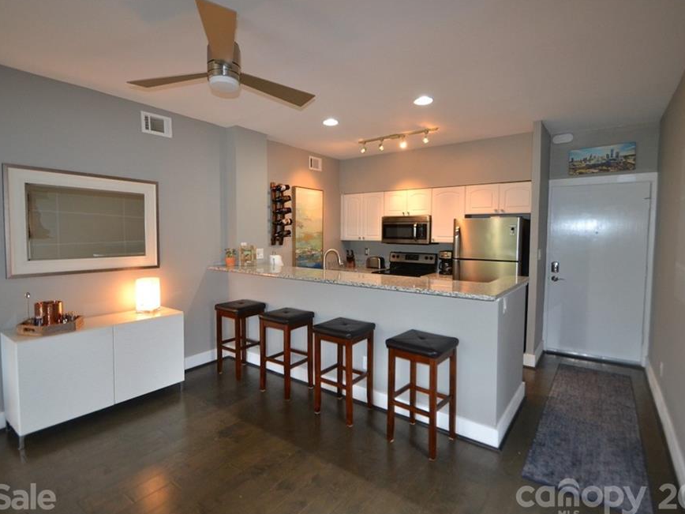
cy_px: 264
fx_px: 336
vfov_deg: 74.7
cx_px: 333
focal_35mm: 17
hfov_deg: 91.0
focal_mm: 10
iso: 720
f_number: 3.5
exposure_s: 1/60
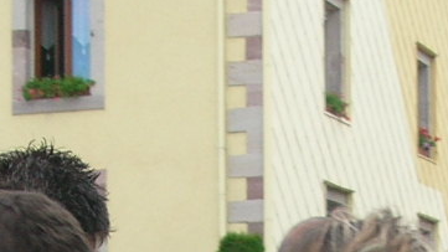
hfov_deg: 12.7
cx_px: 278
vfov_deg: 6.9
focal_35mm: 169
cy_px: 511
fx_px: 2007
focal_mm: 5.8
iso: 50
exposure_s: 1/44.4
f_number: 2.8
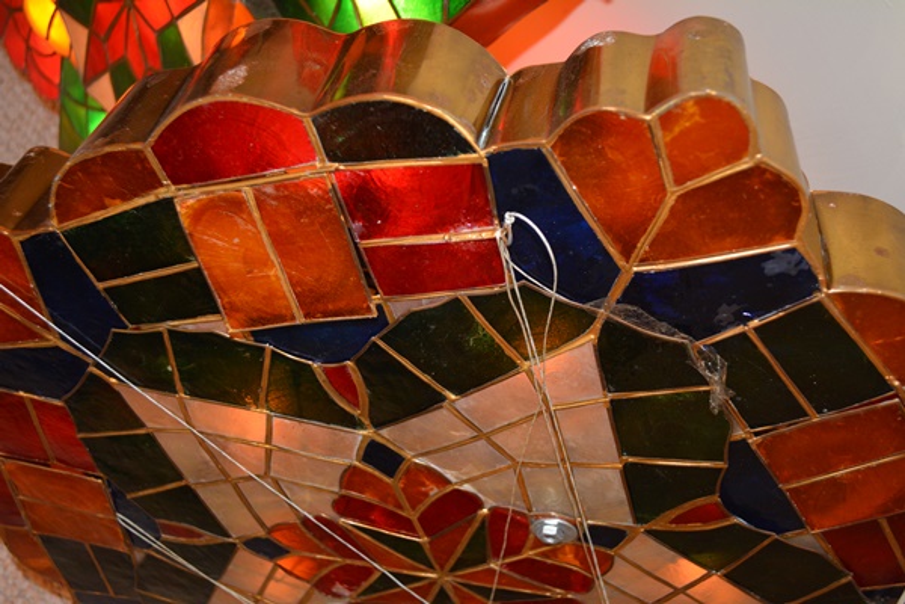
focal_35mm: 39
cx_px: 452
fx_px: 980
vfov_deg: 34.2
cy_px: 302
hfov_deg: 49.6
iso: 1000
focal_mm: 26
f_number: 4.2
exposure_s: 1/60
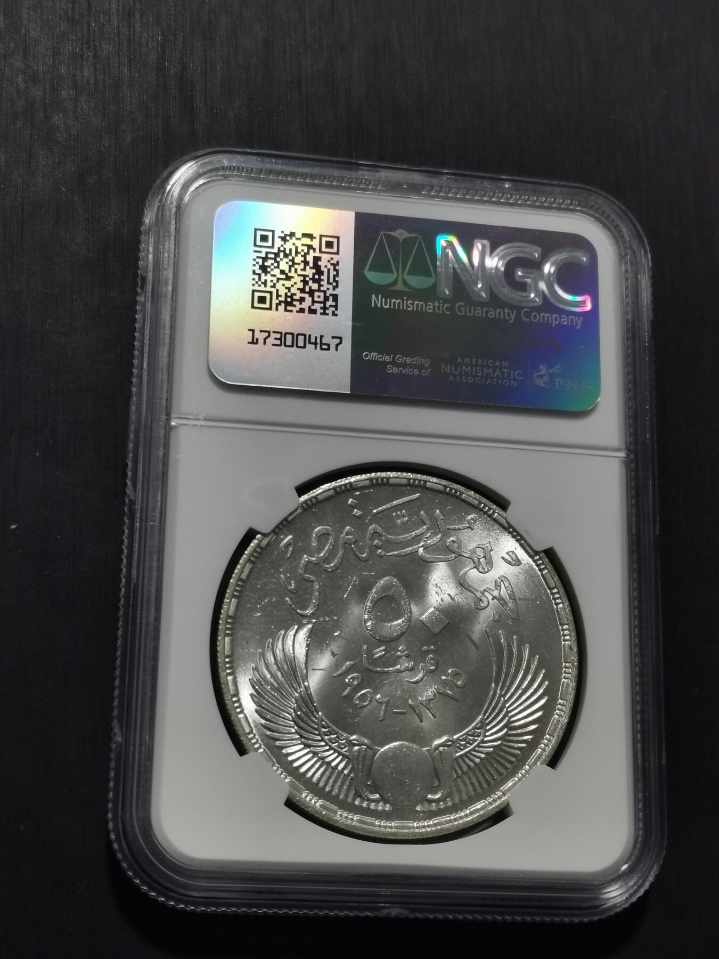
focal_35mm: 61
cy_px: 480
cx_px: 360
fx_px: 1689
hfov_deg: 24.0
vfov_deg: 31.7
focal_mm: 5.58
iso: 64
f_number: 1.8
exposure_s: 1/180
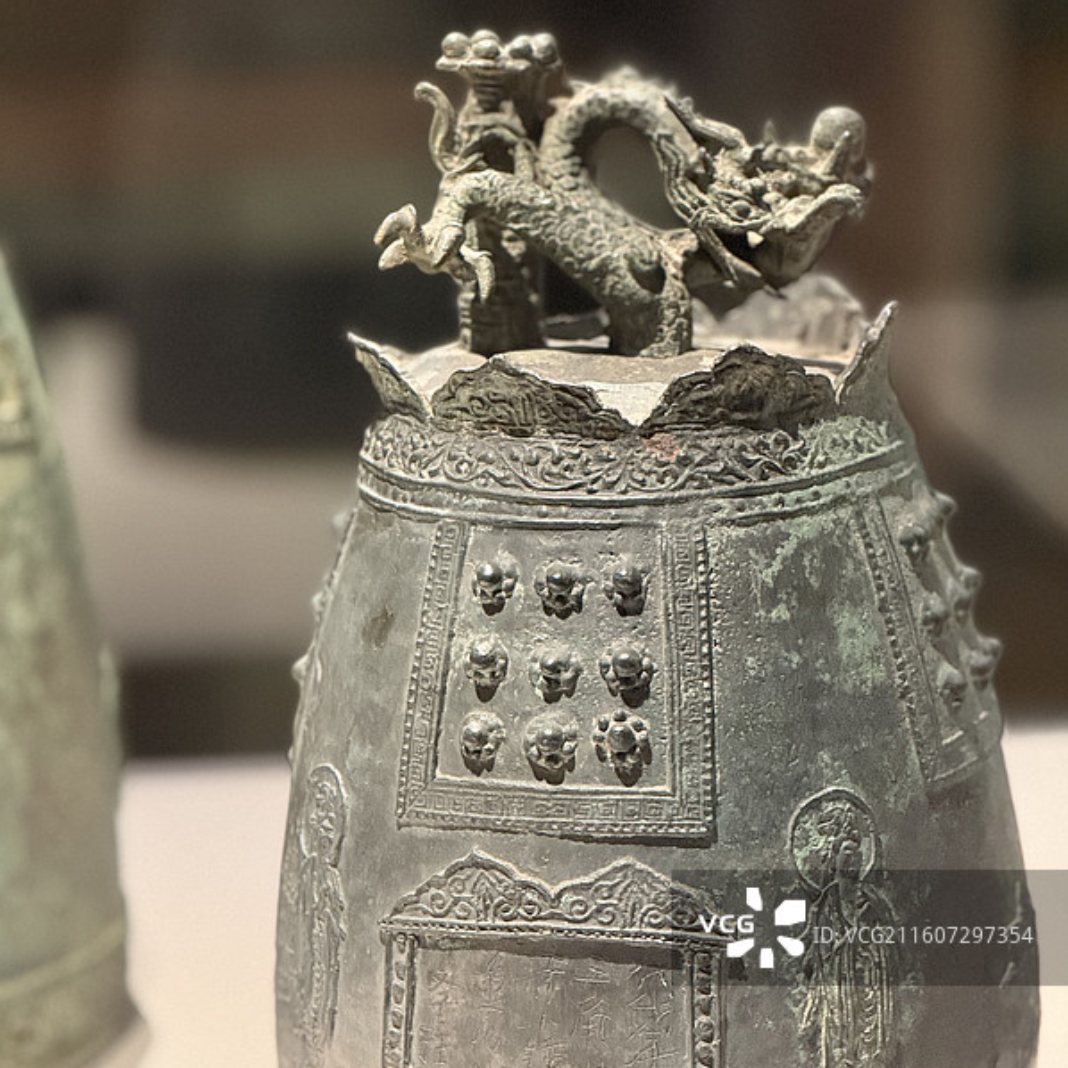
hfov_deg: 12.3
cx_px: 534
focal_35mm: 142
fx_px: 4957
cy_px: 593
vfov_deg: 12.3
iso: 1250
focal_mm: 15.66
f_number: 2.8
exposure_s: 1/40
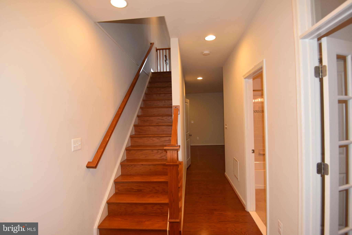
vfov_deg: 64.6
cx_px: 176
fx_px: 186
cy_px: 118
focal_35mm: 19
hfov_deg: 86.9
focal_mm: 19
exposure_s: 1/60
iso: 800
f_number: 4
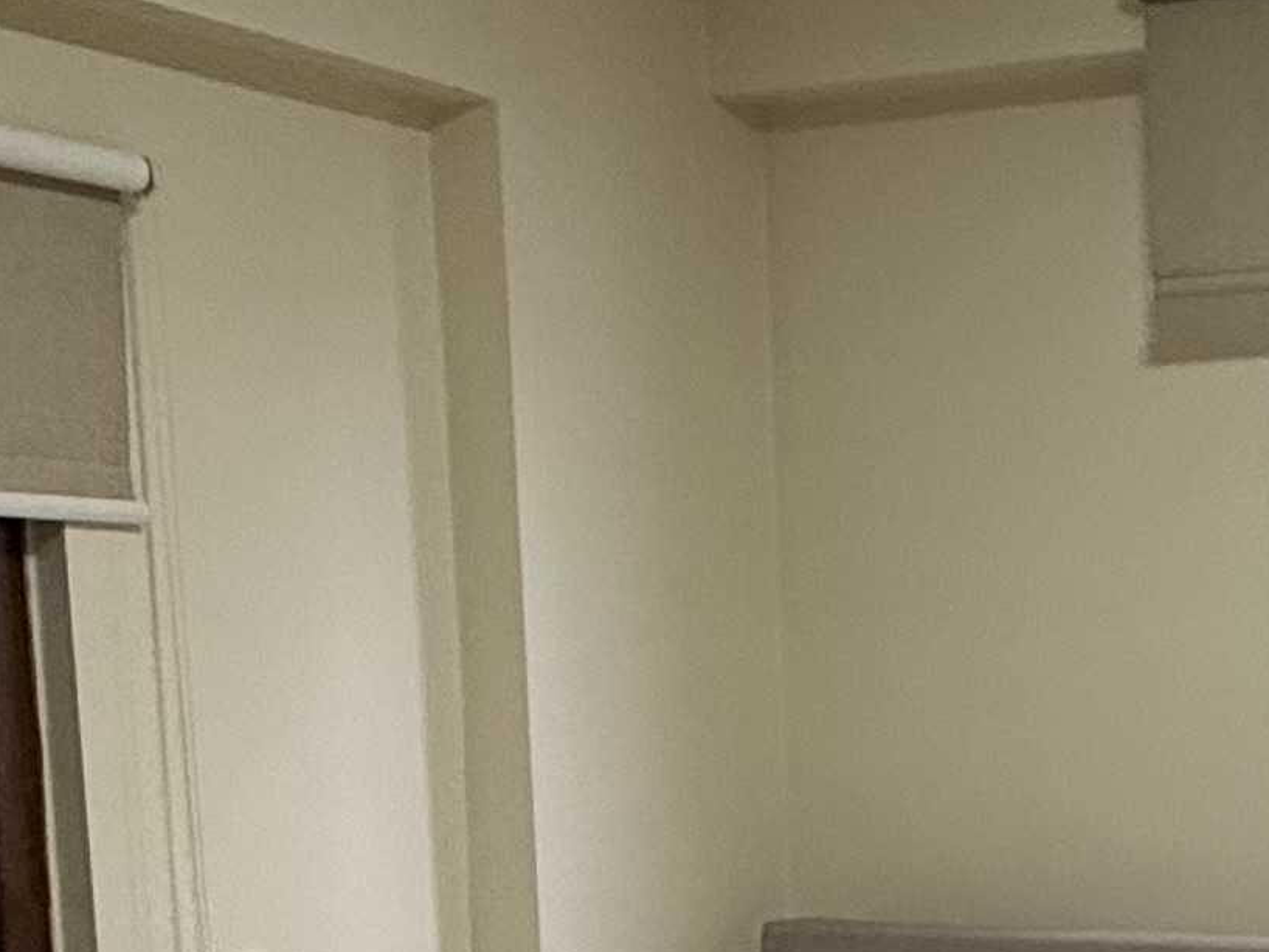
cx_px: 1483
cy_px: 974
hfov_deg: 25.5
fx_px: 2530
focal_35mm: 69
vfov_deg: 20.6
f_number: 2.2
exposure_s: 1/100
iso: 320
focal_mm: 2.22
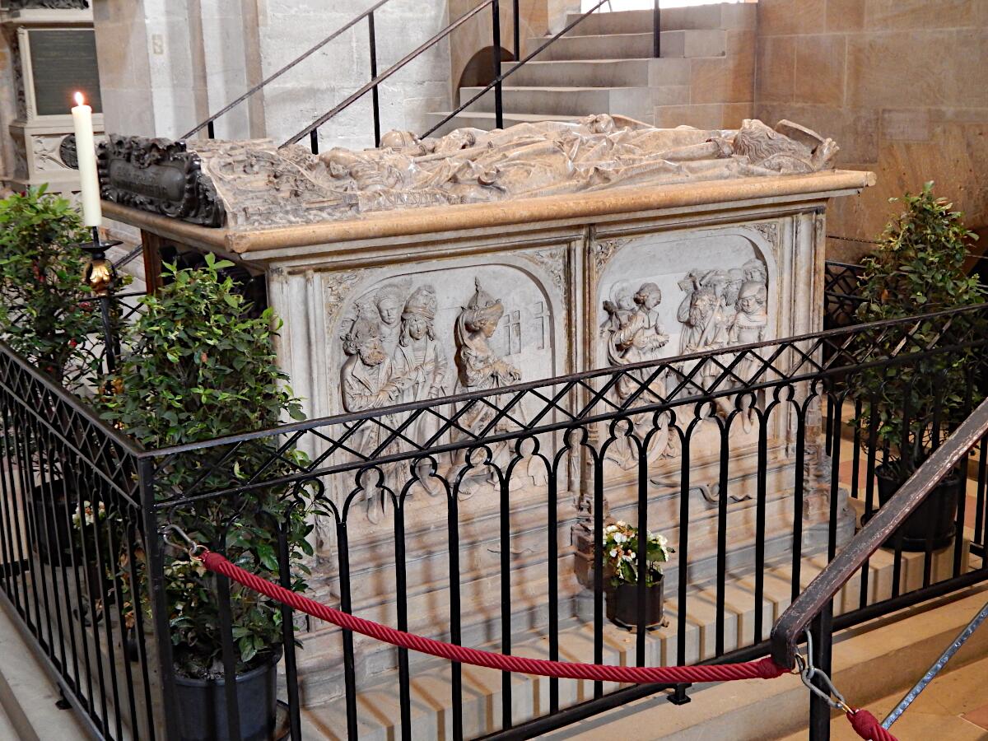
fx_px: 1227
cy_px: 370
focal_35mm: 43
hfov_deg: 43.9
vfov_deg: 33.6
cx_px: 494
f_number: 3.6
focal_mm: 7.7
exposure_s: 1/13
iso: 400
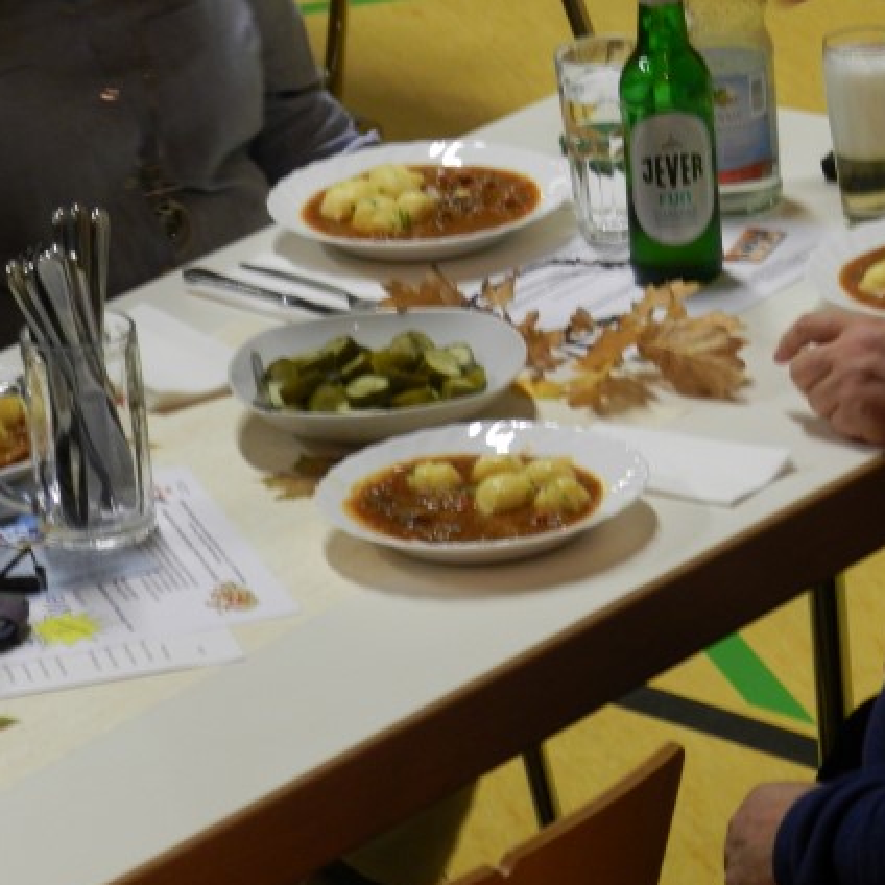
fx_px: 7376
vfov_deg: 6.9
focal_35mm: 255
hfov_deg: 6.9
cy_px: 432
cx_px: 660
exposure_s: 1/15
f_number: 5.5
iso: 400
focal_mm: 34
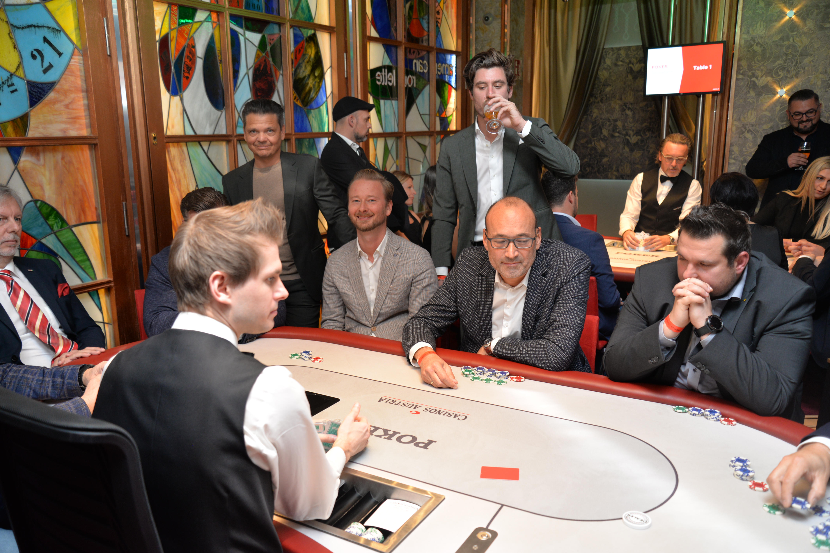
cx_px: 415
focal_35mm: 31
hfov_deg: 60.3
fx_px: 715
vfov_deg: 42.3
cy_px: 276
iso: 800
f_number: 4
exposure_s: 1/60
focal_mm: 31
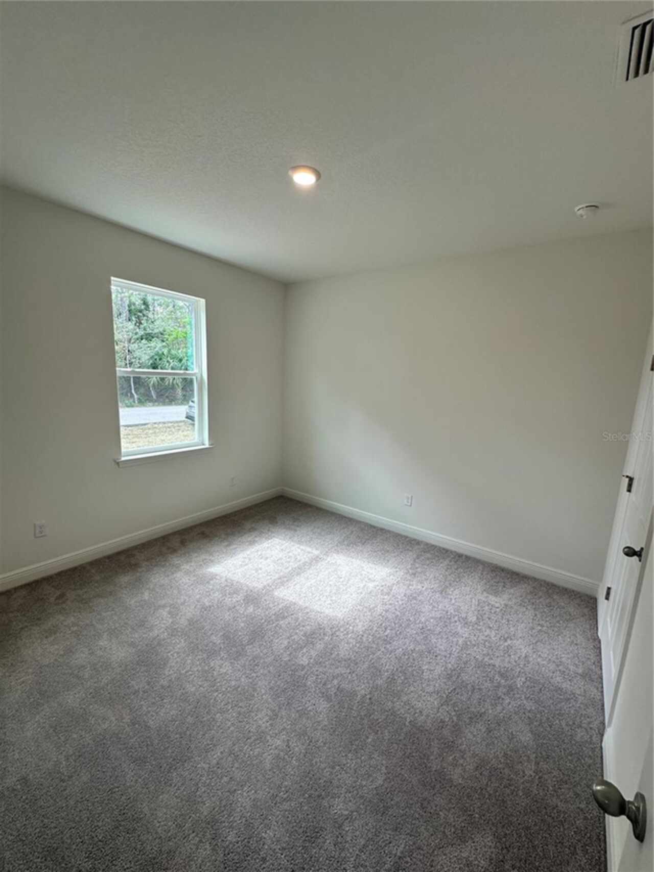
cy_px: 436
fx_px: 353
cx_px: 327
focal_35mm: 14
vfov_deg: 102.1
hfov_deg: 85.7
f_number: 2.2
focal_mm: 2.22
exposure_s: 1/120
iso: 64
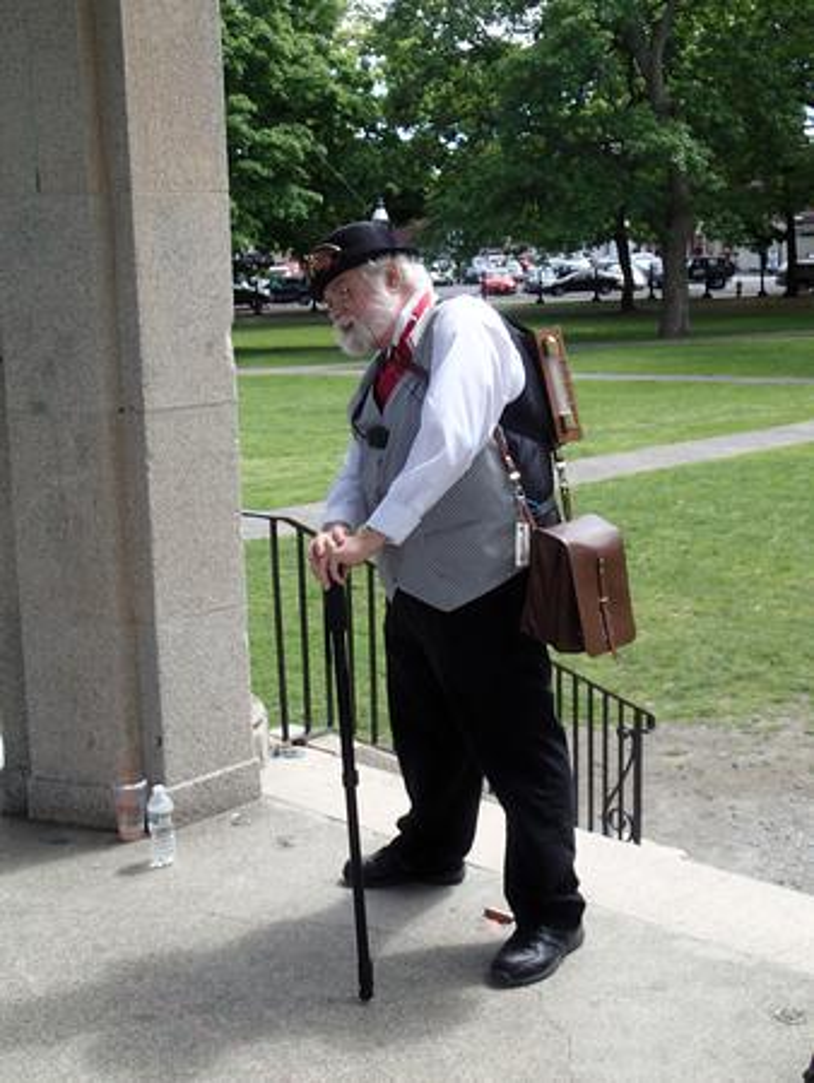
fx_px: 1347
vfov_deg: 43.8
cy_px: 542
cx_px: 407
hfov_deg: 33.6
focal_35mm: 43
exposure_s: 1/320
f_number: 4
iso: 100
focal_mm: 7.9
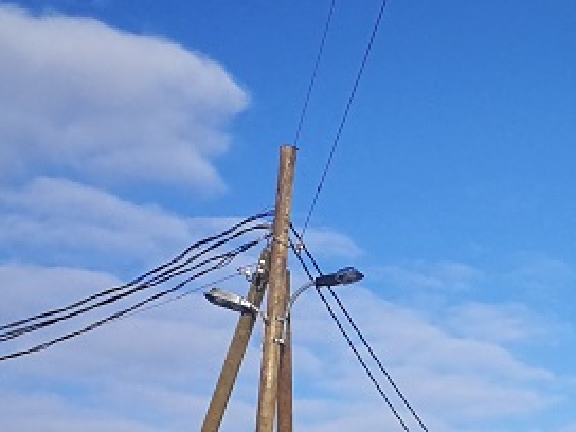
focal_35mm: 115
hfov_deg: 15.5
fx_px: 1914
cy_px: 404
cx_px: 911
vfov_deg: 12.8
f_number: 2.2
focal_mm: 3.95
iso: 50
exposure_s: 1/1425
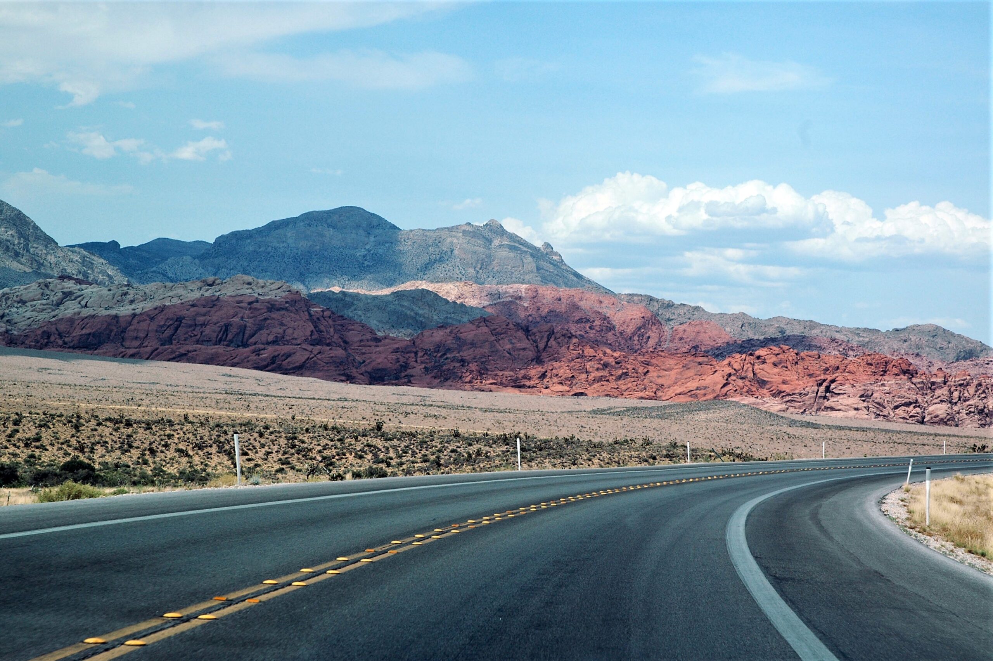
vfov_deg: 17.5
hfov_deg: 26.0
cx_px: 496
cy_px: 330
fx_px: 2150
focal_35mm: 78
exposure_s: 1/250
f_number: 10
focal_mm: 52
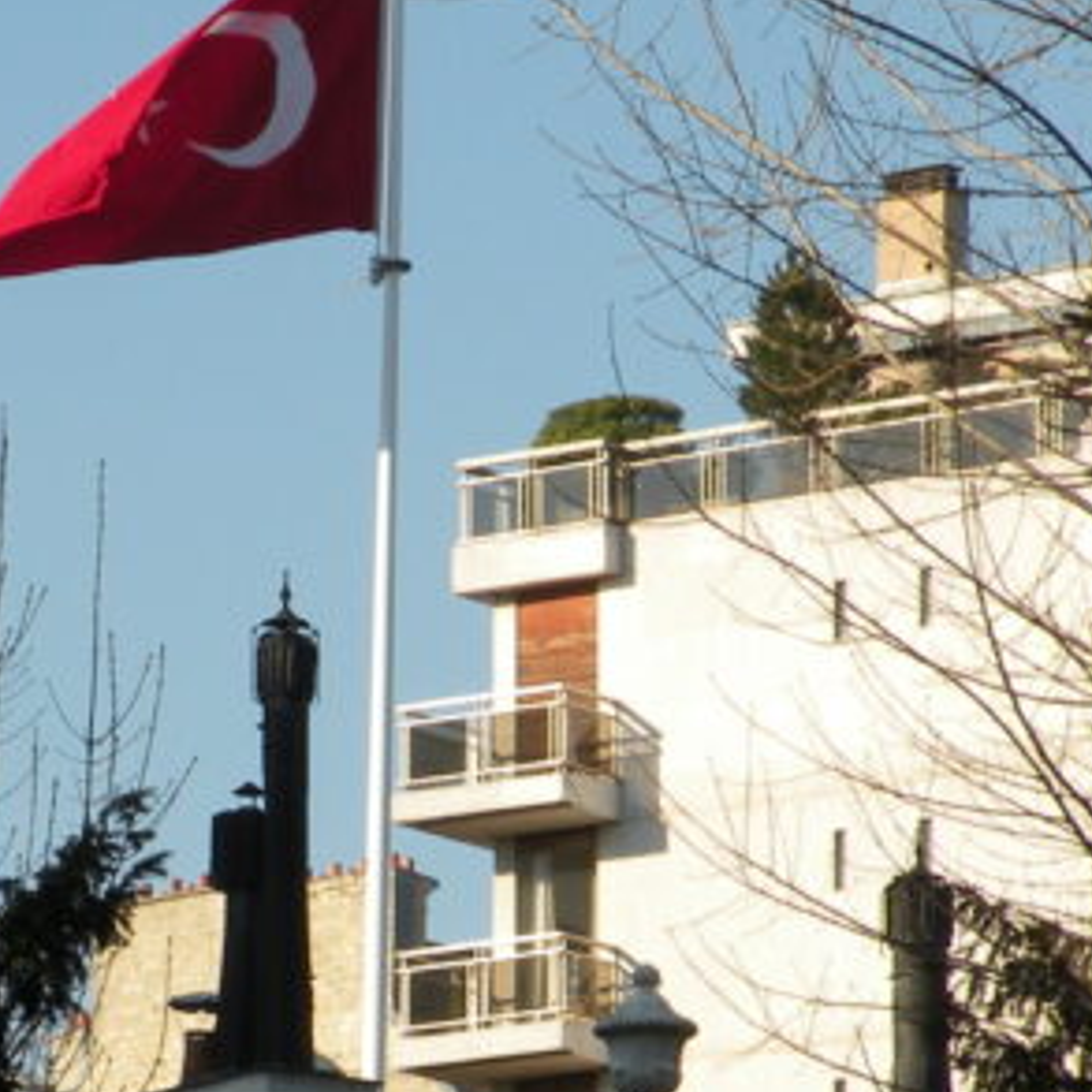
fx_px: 13098
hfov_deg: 4.8
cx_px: 436
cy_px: 1204
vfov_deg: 4.8
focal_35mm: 367
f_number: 6.3
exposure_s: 1/263
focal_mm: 21
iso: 64
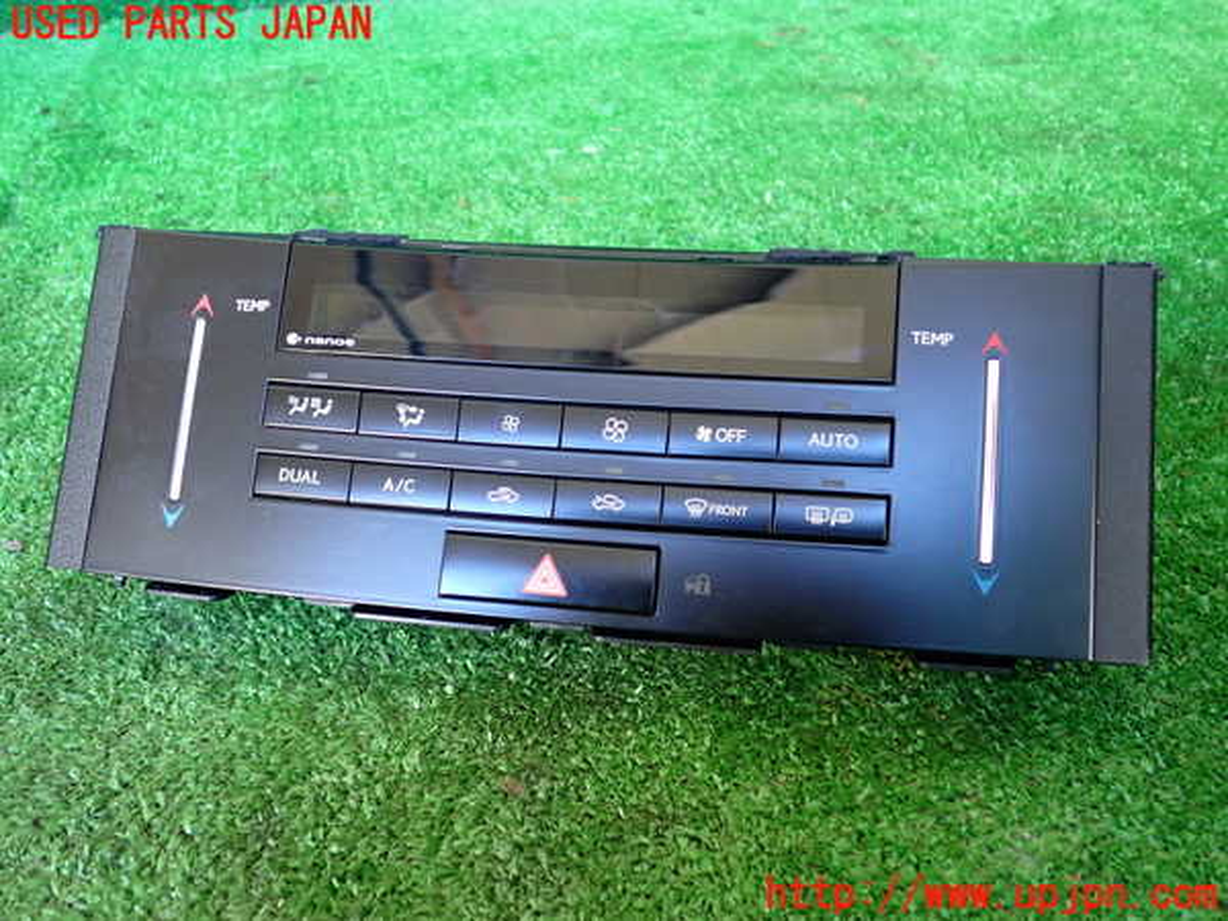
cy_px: 460
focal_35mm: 30
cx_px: 614
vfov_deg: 46.8
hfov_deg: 60.0
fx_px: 1064
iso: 320
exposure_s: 1/30
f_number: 2.3
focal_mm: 5.4
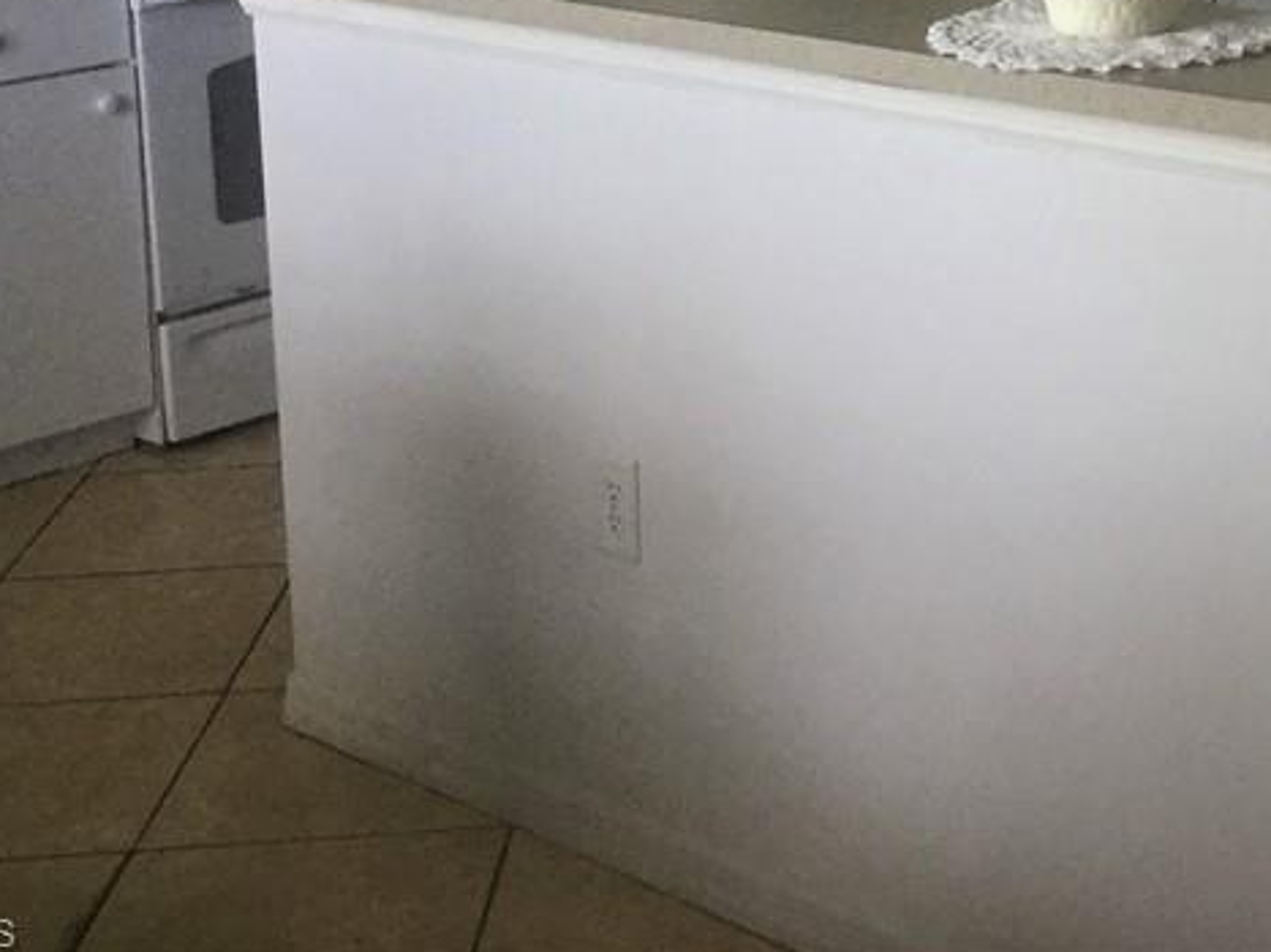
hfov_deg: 27.3
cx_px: 1208
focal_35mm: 68
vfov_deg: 20.6
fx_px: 2496
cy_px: -84
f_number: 2.4
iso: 40
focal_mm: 3.3
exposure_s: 1/30
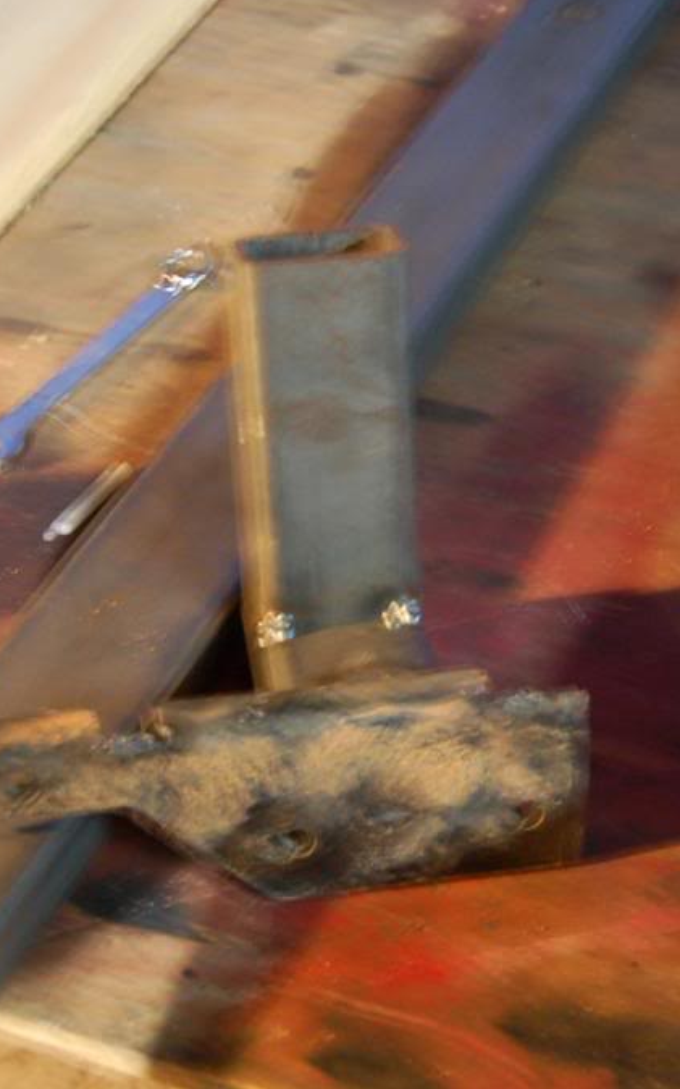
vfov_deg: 31.5
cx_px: 321
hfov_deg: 20.0
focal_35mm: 65
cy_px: 541
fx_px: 1928
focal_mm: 28
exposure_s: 1/2
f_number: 4.2
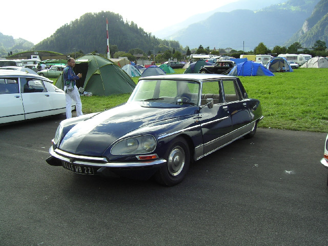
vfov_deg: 39.7
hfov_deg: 51.4
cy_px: 123
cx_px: 164
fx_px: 341
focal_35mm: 36
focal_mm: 5.6
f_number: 4.8
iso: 50
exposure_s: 1/132
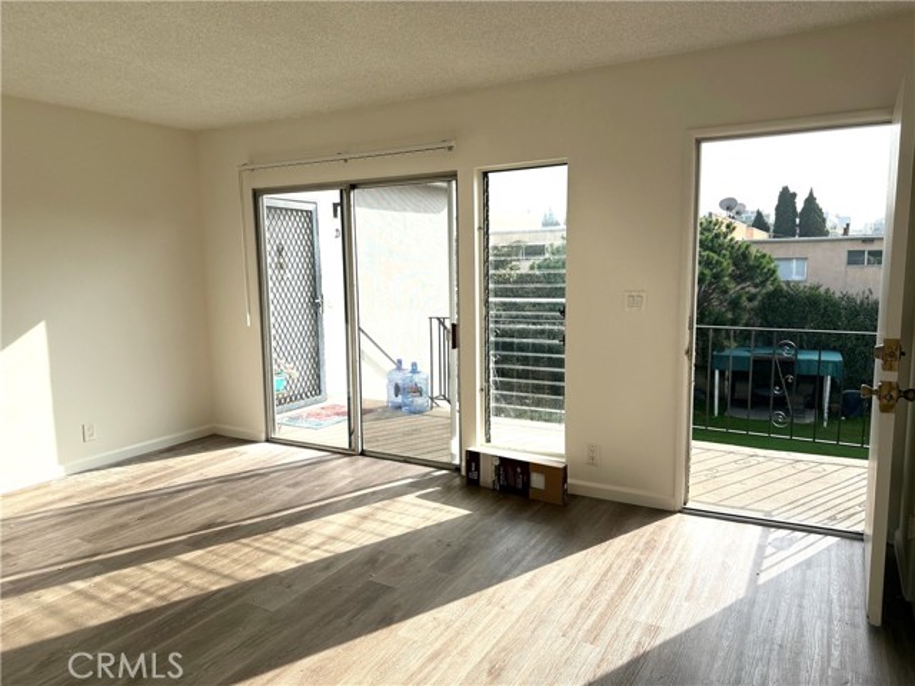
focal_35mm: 24
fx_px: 634
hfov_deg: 71.6
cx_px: 458
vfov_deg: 56.8
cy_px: 343
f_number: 1.78
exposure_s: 1/3759
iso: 100
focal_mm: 6.76
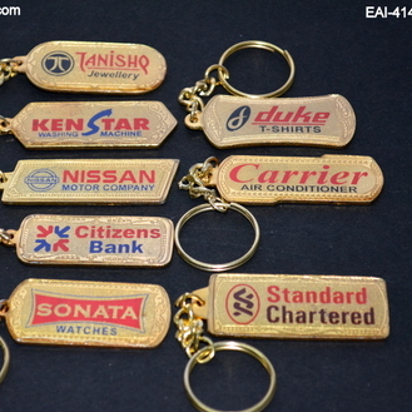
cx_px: 118
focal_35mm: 107
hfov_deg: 16.3
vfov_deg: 16.3
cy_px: 204
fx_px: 1436
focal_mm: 55
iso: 1250
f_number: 5.6
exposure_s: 1/60
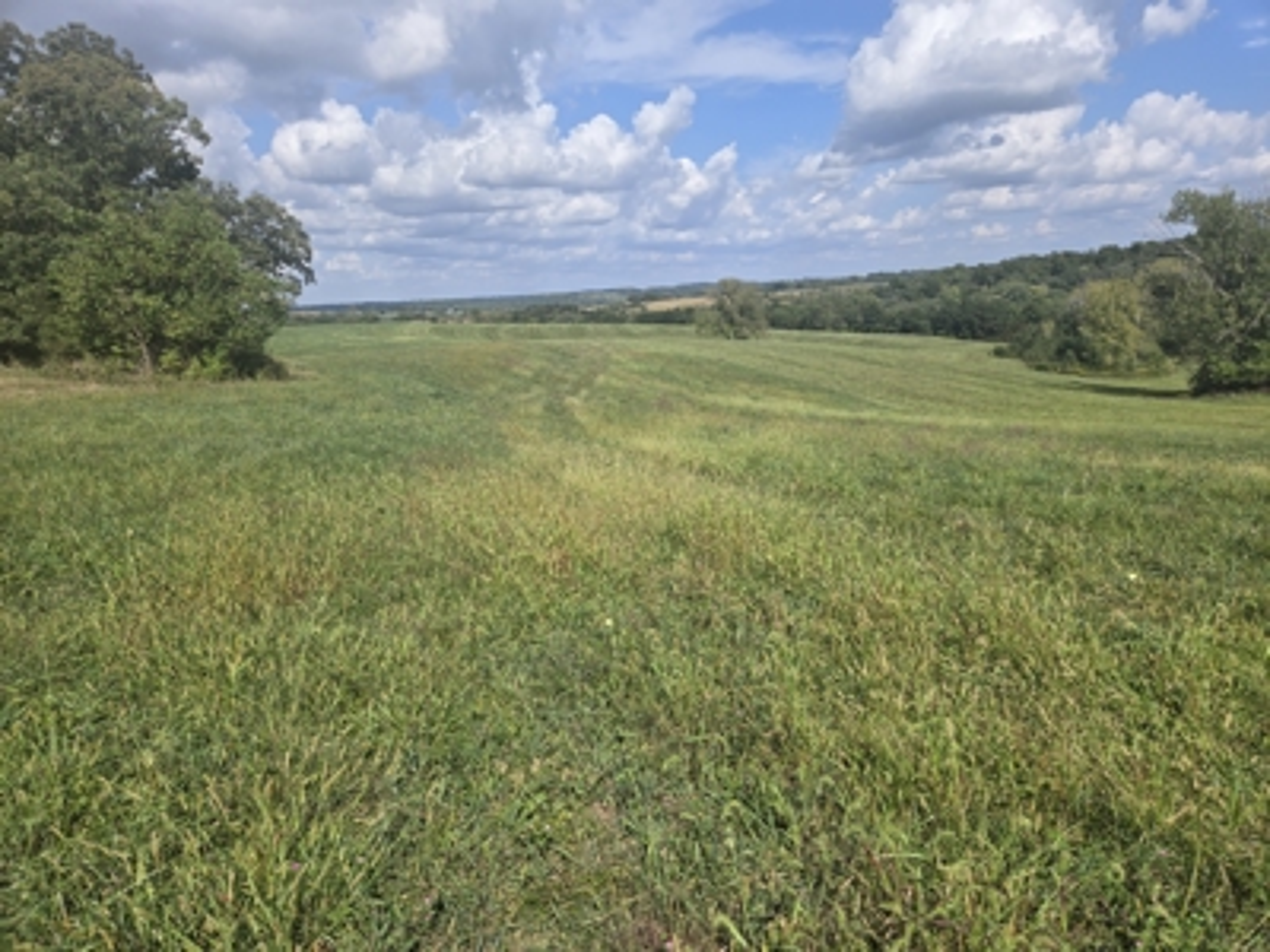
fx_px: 844
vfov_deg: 58.9
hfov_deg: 73.9
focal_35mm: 23
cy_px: 476
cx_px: 635
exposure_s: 1/2767
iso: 25
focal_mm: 5.4
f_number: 1.8
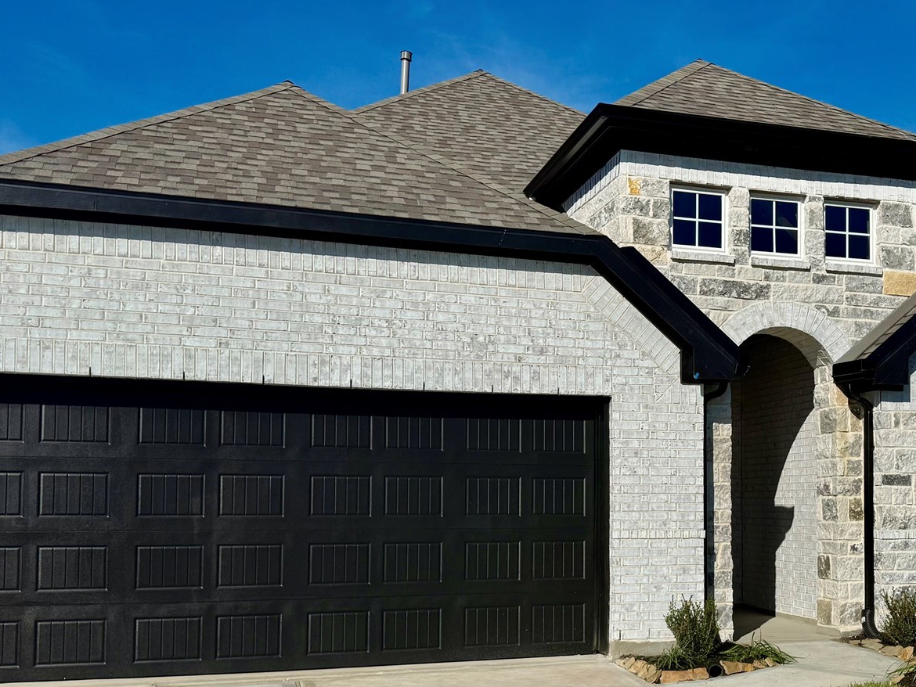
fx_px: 1112
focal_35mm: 42
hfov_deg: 43.8
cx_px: 647
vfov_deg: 34.0
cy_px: 462
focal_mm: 6.76
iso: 80
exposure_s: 1/11905
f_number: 1.78
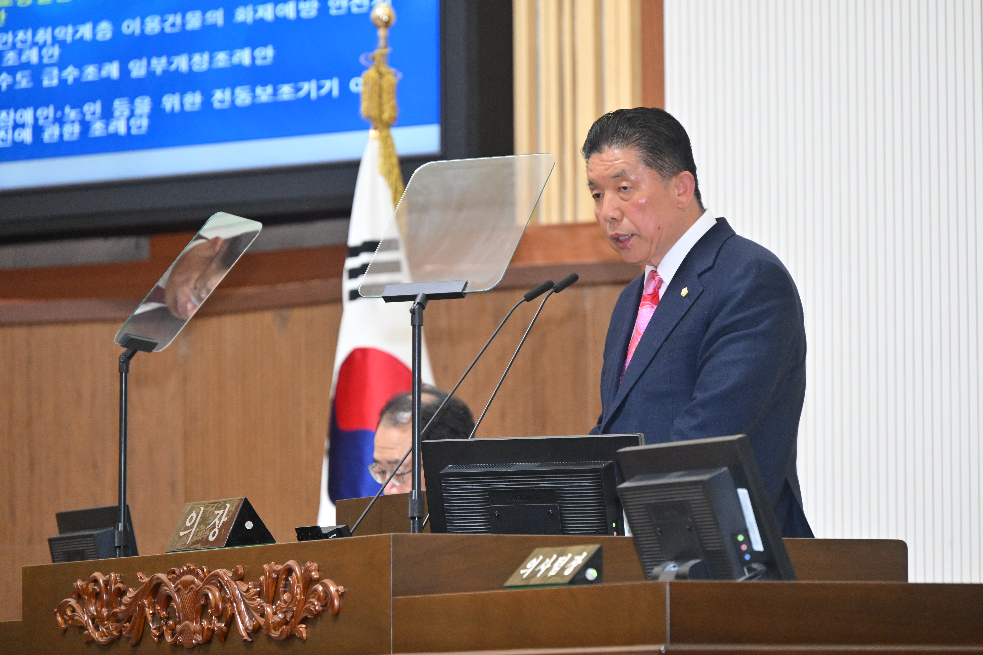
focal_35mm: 200
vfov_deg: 6.9
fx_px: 5461
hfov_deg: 10.3
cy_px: 328
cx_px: 492
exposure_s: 1/250
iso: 5000
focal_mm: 200
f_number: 6.3
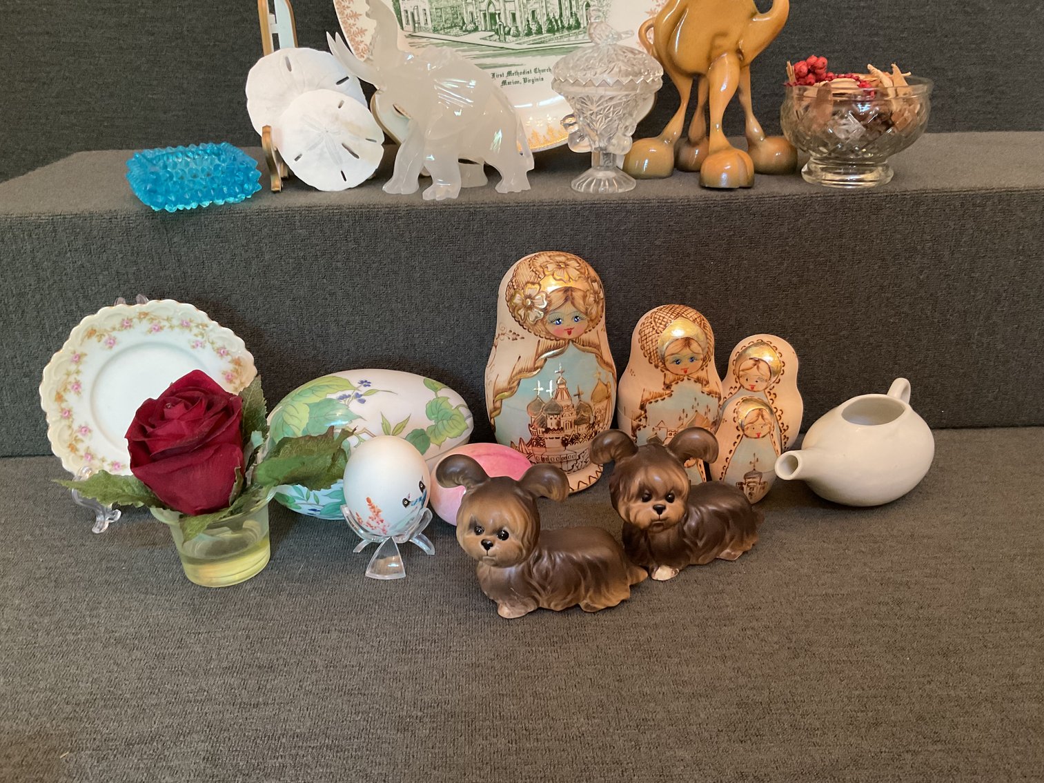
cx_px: 522
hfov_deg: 61.7
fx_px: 875
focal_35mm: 29
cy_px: 392
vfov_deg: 48.2
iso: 200
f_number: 1.8
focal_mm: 3
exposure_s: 1/40
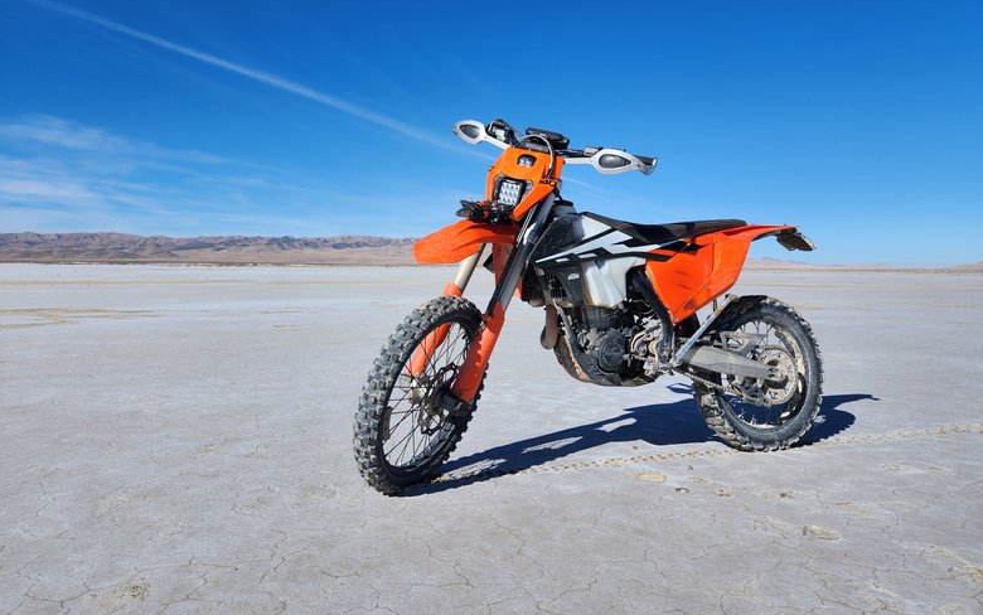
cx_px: 481
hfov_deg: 72.5
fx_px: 670
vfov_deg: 49.0
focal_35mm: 25
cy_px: 248
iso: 20
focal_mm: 5.4
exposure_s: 1/2723
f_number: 1.8
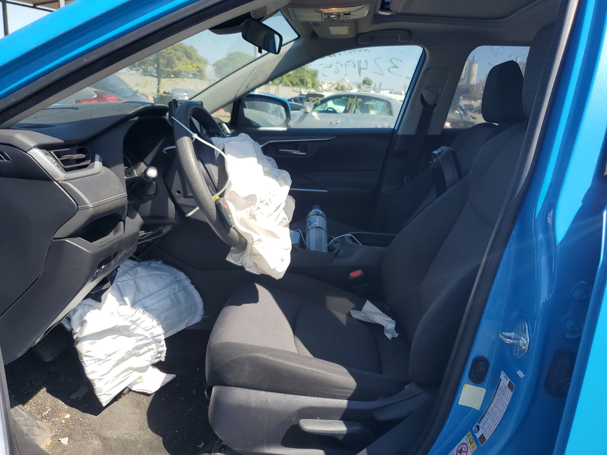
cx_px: 304
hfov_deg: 67.3
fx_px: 456
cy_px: 228
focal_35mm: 26
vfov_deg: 53.1
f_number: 1.5
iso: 50
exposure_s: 1/1667
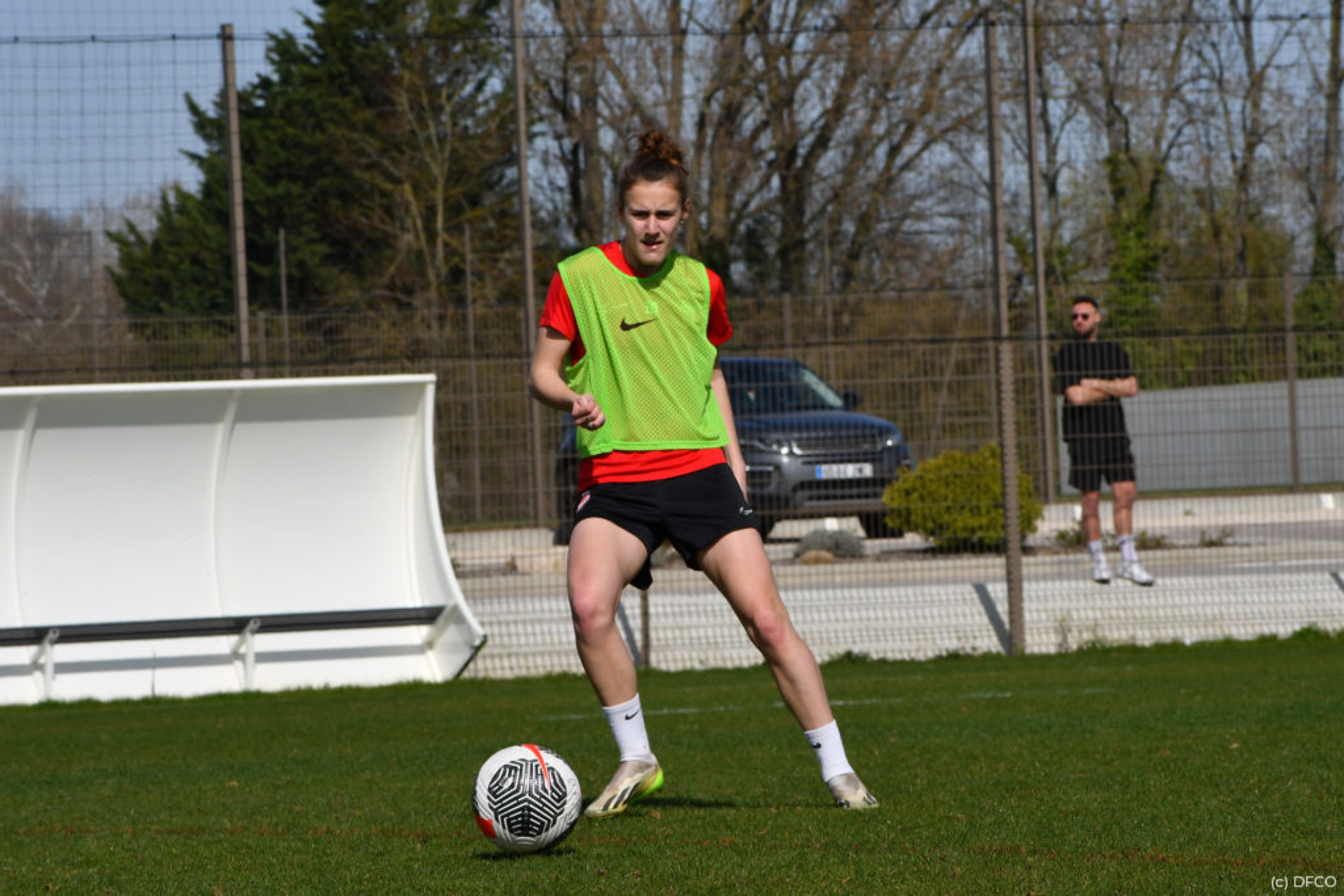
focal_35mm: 202
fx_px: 7542
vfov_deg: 6.8
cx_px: 672
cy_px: 448
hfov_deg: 10.2
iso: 320
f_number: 13
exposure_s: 1/1000
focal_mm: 135
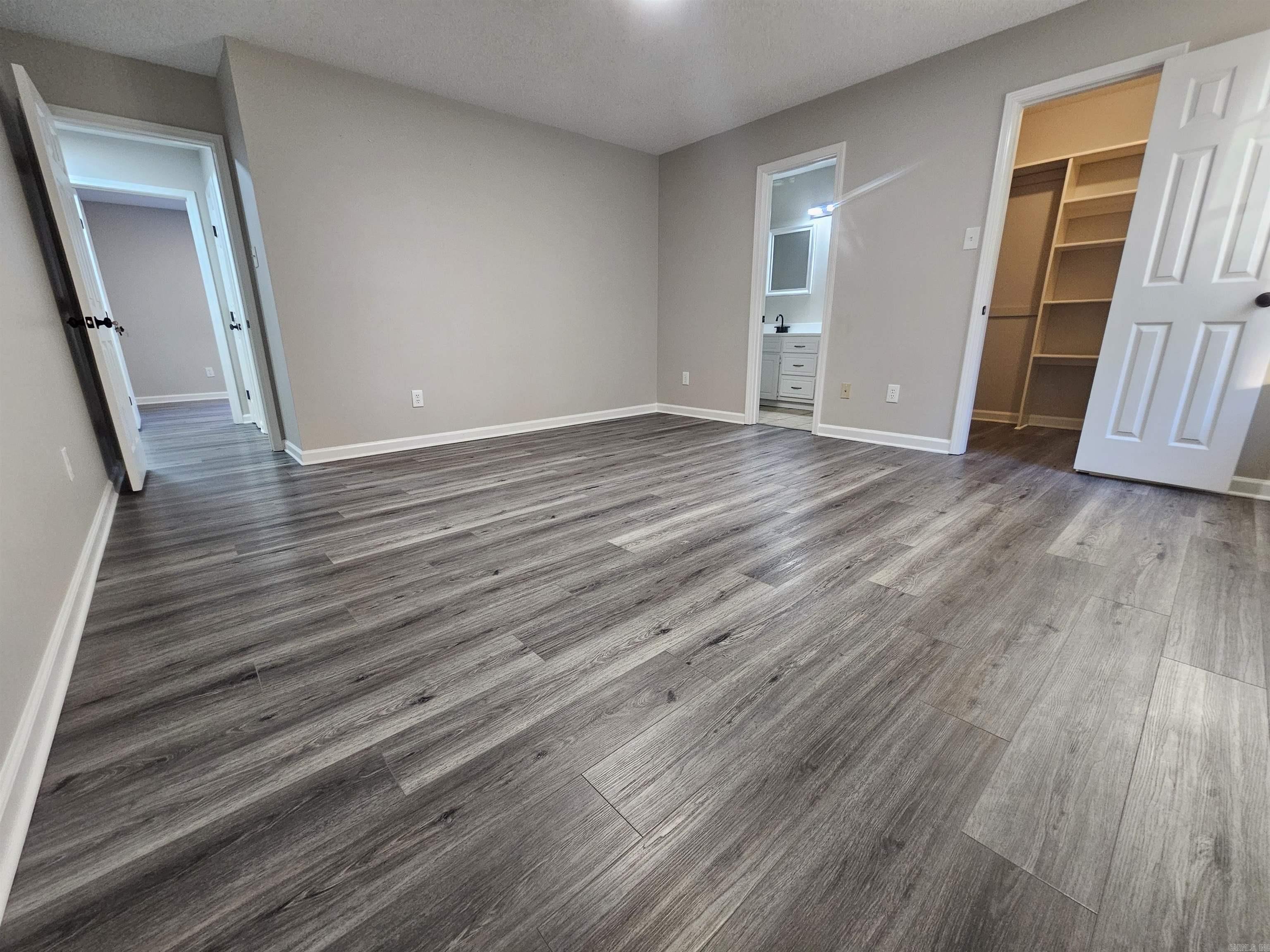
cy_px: 476
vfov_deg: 89.9
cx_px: 635
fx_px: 477
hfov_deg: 106.2
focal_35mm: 13
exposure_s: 1/40
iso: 320
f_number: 2.2
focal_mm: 2.2
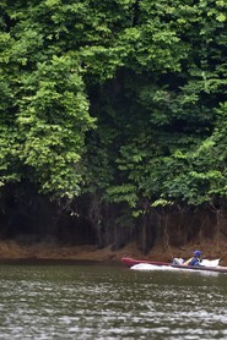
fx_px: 2651
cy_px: 170
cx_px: 237
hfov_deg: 4.9
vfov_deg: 7.4
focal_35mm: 280
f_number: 4
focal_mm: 185
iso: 1600
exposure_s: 1/800
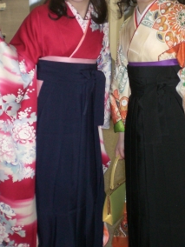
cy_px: 110
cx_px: 110
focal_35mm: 60
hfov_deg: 24.4
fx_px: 428
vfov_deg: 32.2
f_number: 3.1
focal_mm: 6.3
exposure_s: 1/60
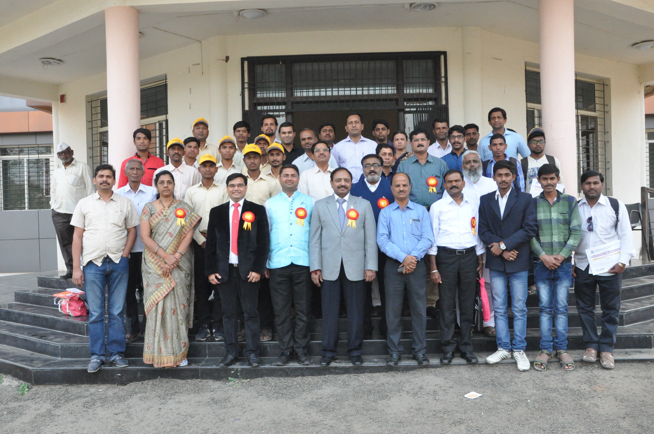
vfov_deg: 41.6
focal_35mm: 32
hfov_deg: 59.6
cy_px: 217
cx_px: 327
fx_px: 572
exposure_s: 1/160
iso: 2500
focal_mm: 21
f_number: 13
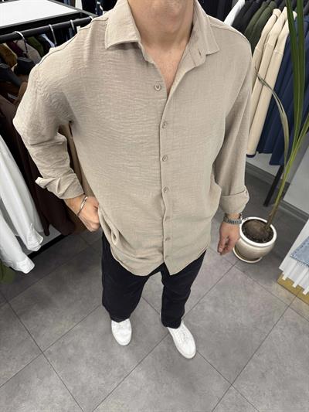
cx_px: 154
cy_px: 206
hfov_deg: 56.8
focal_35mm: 24
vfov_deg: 71.6
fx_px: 286
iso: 160
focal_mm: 6.76
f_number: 1.78
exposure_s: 1/100
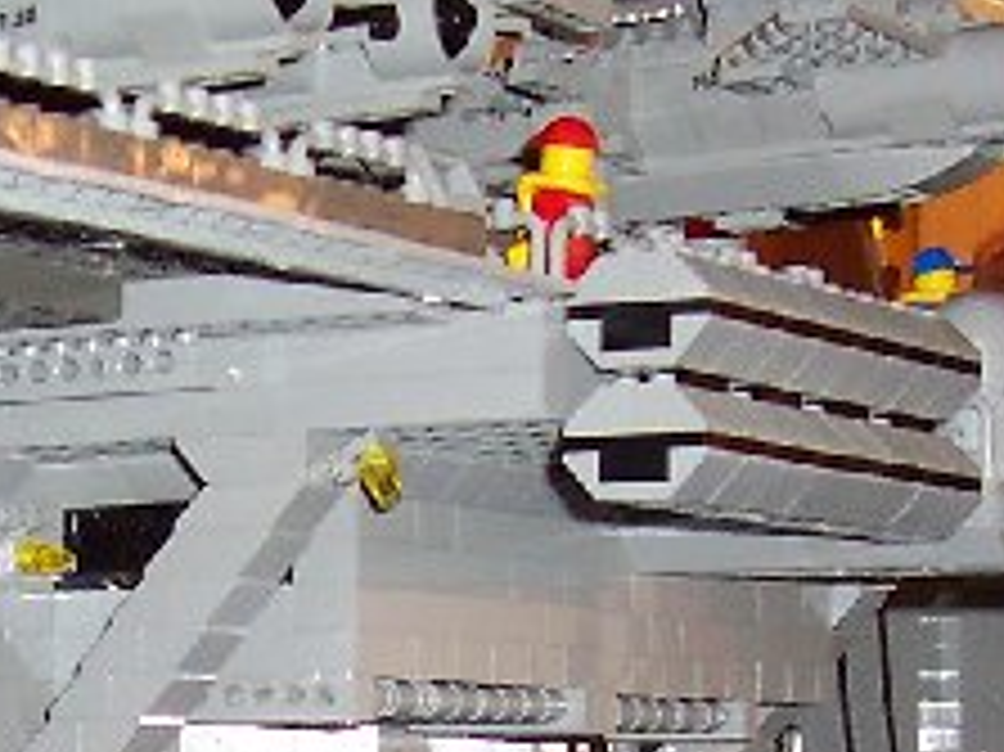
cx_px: 214
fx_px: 3913
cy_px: 973
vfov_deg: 10.7
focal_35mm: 135
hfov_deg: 14.5
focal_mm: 5.6
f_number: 2.8
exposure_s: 1/60
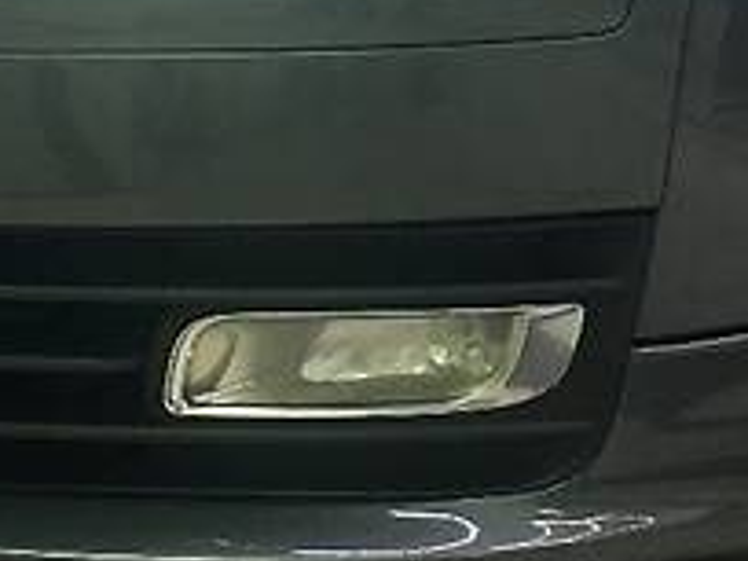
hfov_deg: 17.3
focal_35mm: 114
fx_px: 2463
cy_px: -4
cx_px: 425
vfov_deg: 12.8
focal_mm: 4.2
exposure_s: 1/17
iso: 50
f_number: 2.2
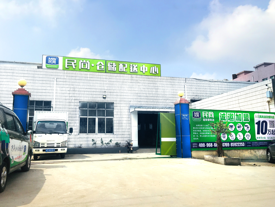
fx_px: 230
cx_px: 138
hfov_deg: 61.7
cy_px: 104
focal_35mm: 29
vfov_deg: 48.2
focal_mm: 4.15
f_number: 2.2
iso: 25
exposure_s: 1/5917
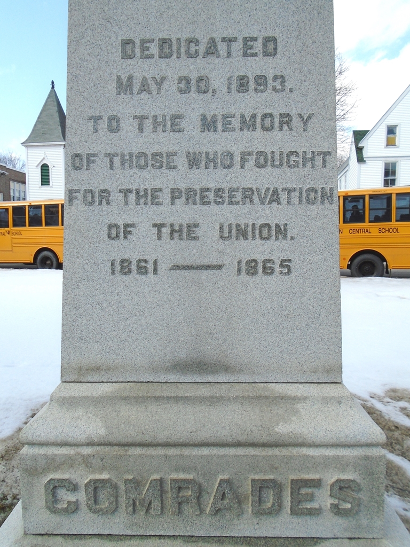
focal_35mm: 26
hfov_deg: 53.1
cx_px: 205
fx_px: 411
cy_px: 274
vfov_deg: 67.3
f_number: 3.2
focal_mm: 4.6
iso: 100
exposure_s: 1/1000
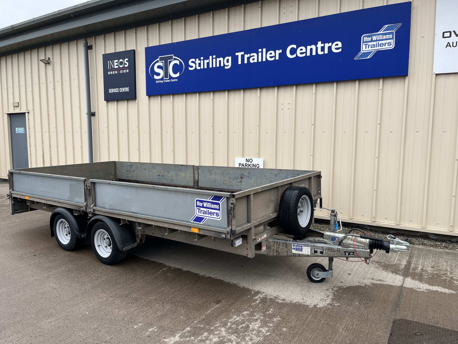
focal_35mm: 26
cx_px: 229
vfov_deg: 53.1
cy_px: 172
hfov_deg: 67.3
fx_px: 344
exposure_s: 1/688
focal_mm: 5.1
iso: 50
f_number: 1.6
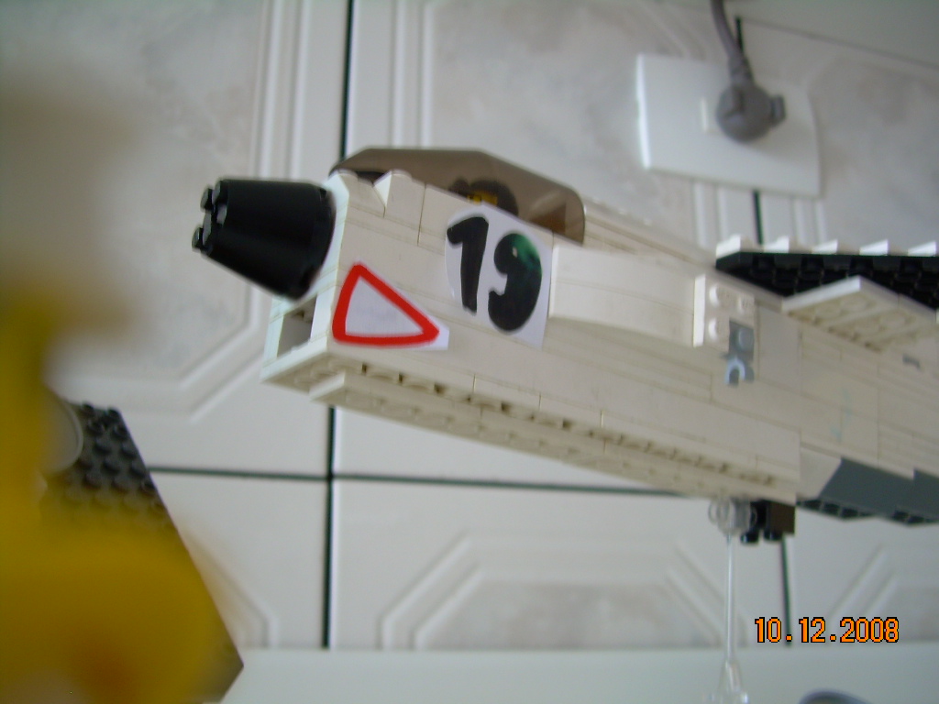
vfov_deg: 37.7
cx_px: 470
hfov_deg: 49.0
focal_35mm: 38
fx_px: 1031
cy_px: 352
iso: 50
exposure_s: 1/4.8
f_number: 2.8
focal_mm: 6.3
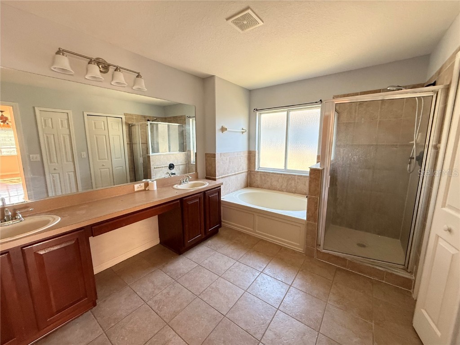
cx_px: 230
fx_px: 186
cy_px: 172
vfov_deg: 85.7
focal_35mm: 14
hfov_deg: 102.1
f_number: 2.2
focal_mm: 2.22
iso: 320
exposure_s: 1/81
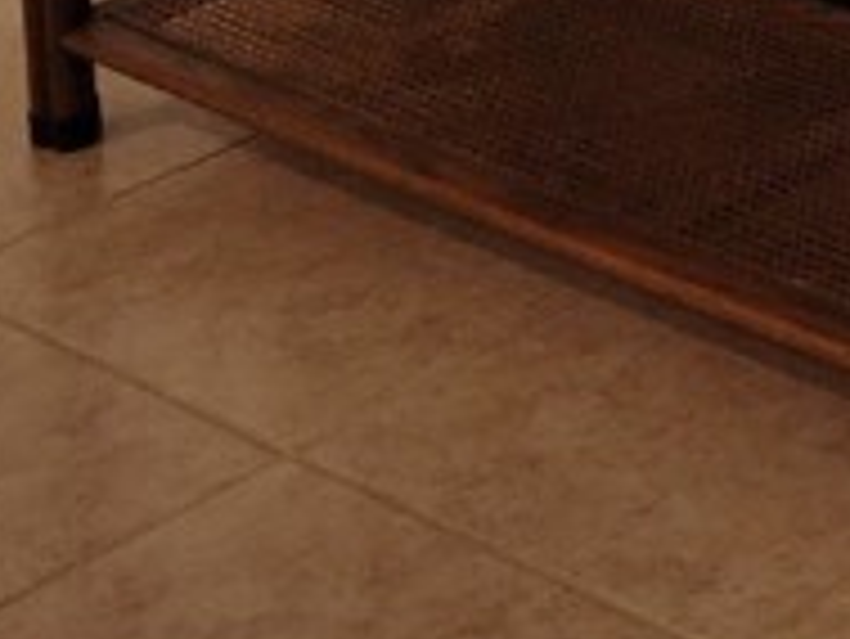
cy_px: -1048
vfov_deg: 9.1
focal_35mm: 141
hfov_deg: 10.9
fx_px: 3464
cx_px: 2271
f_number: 1.8
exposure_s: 1/120
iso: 80
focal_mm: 5.4
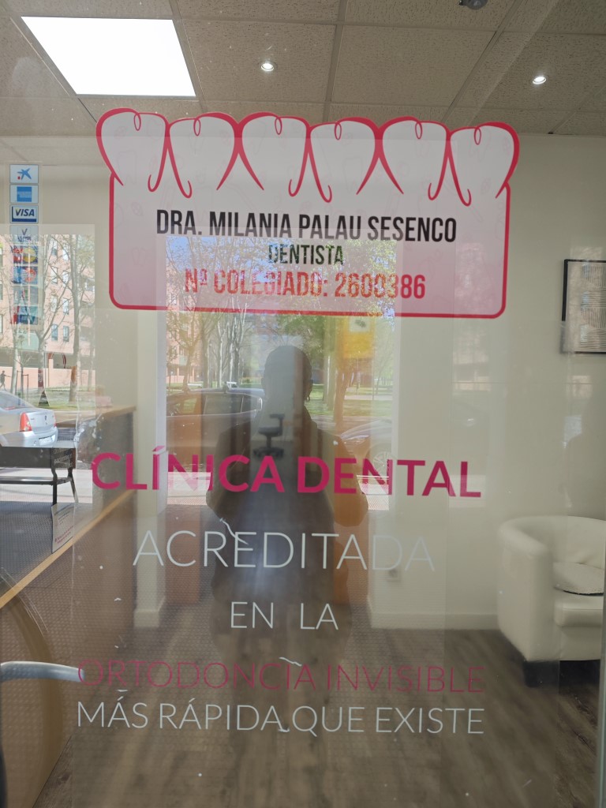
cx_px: 303
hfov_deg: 58.9
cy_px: 404
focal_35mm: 23
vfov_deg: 73.9
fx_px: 537
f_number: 1.6
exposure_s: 1/199
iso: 50
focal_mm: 6.55
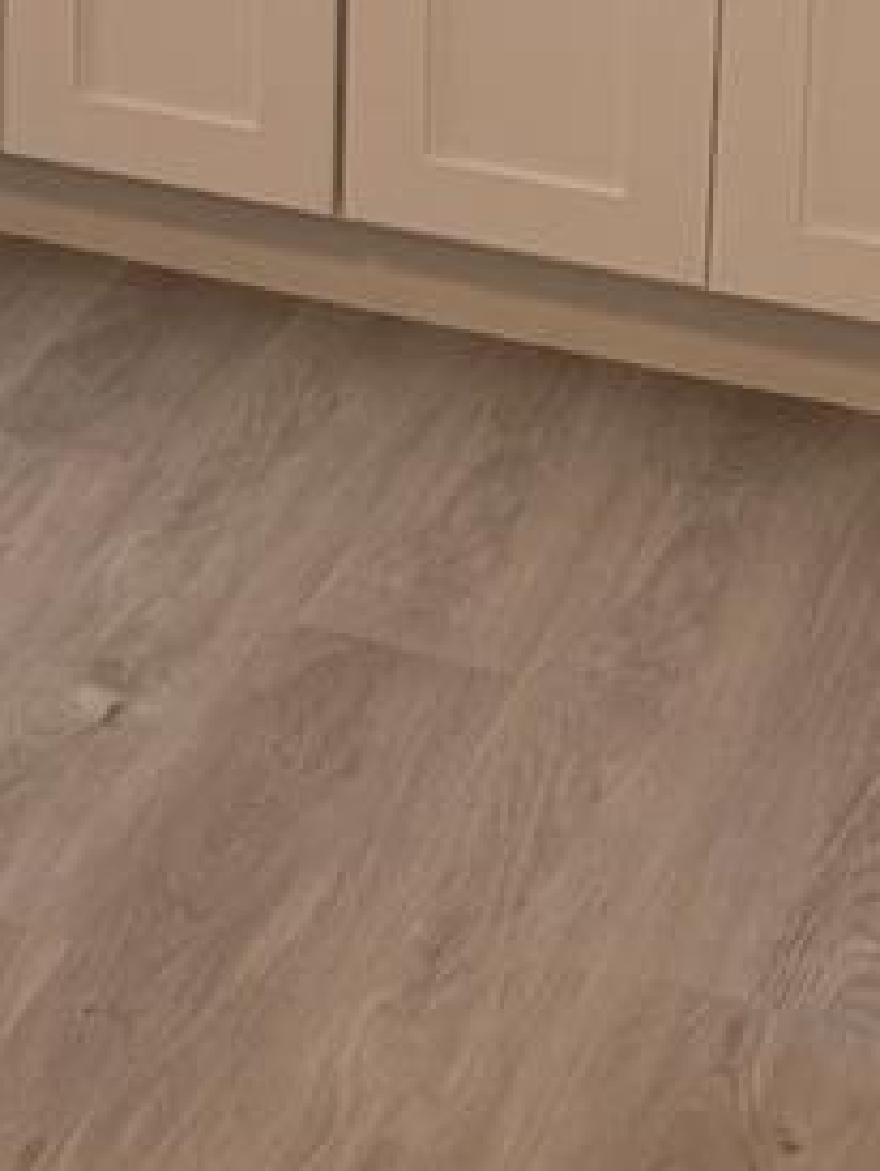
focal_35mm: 105
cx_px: -683
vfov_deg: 16.9
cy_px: -598
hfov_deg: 12.9
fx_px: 3554
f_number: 1.78
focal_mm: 6.76
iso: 64
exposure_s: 1/173
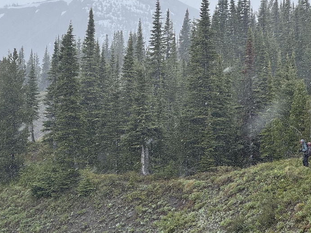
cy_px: 98
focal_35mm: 111
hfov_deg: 17.7
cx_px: 153
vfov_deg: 13.3
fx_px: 997
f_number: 2.8
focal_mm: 9
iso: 25
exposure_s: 1/449
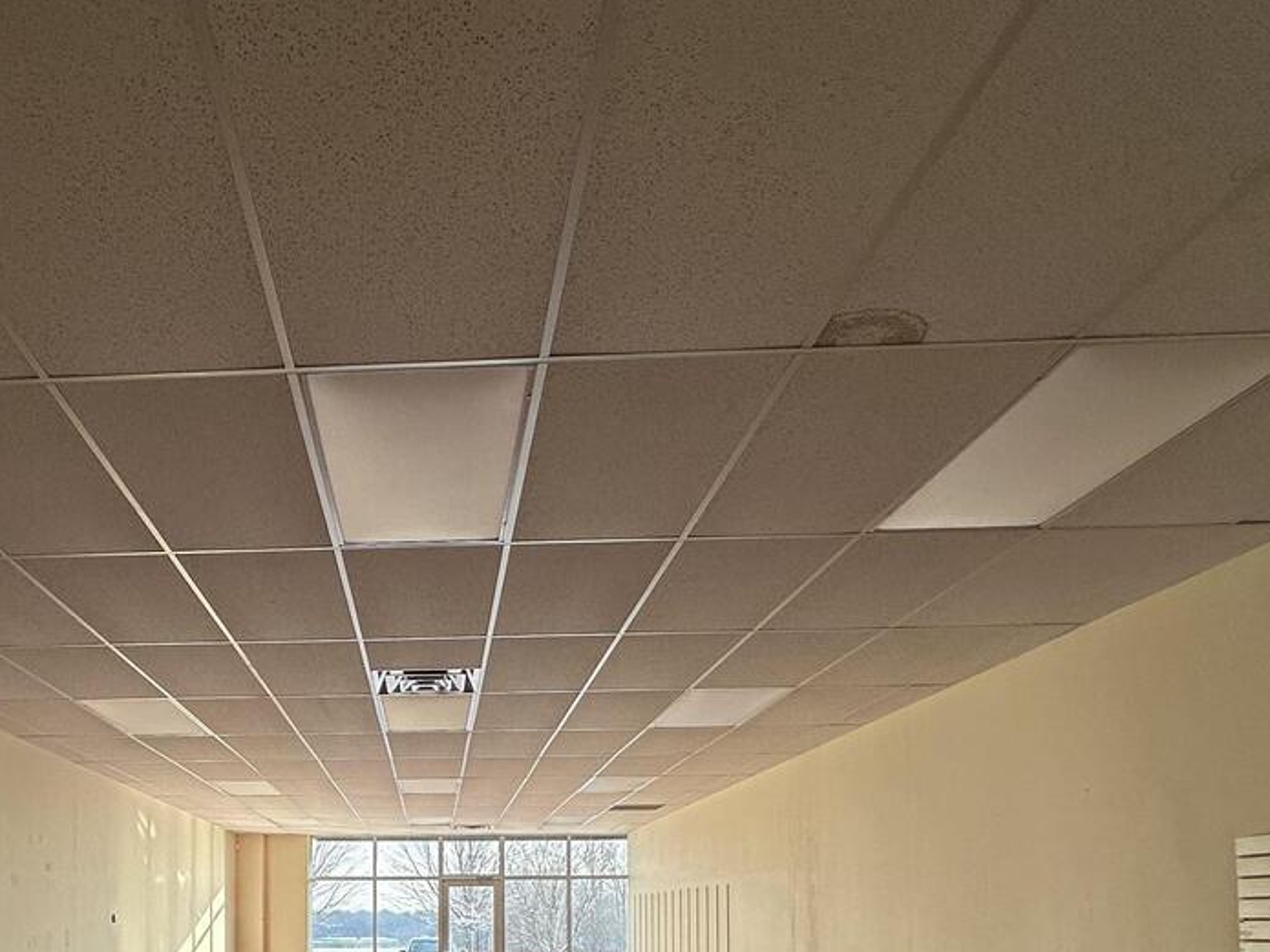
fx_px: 1064
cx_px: 362
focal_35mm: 29
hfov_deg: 59.3
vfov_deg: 43.0
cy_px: 901
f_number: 2.2
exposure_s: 1/112
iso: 40
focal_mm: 2.22
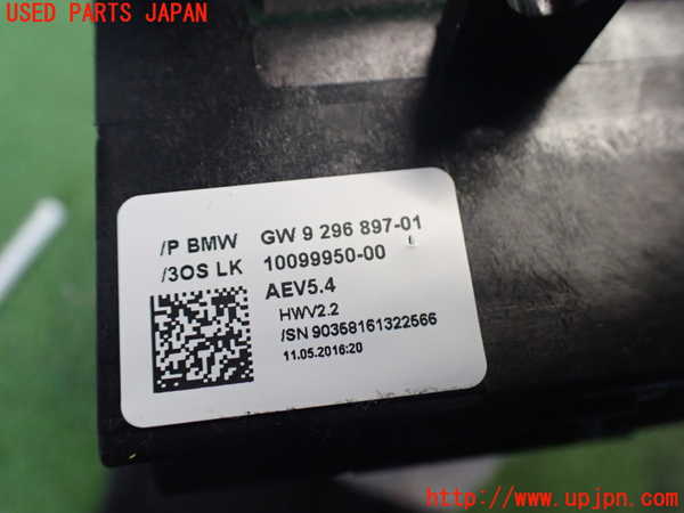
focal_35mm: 30
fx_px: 593
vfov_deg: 46.8
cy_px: 256
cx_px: 342
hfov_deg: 60.0
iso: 800
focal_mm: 5.4
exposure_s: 1/125
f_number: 2.3
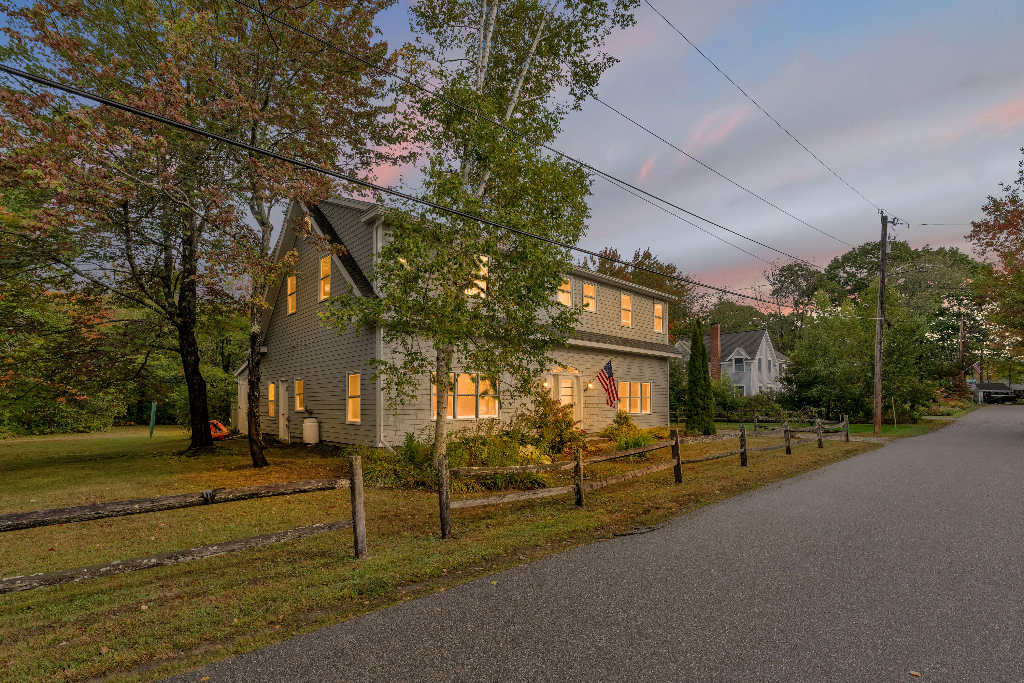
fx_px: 455
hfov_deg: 96.7
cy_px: 342
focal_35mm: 16
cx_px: 512
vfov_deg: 73.8
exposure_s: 1/750
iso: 800
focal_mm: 16
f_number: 8
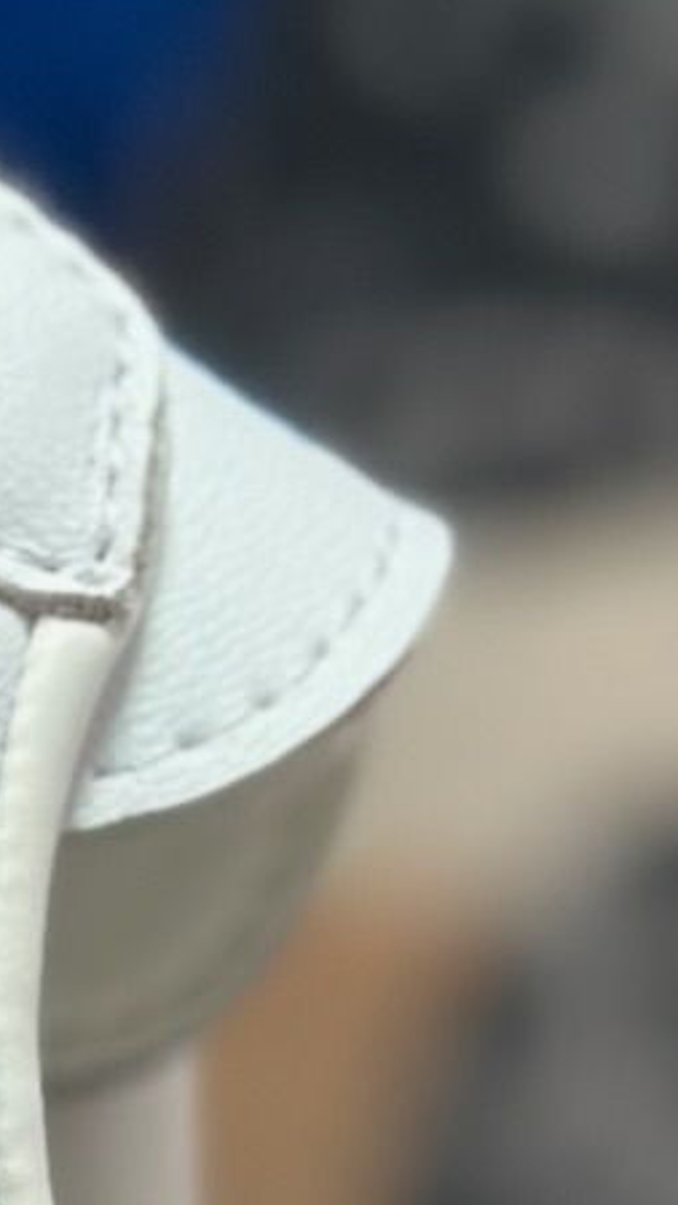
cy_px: 760
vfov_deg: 9.1
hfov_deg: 5.0
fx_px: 7609
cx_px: -742
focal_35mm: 238
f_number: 1.78
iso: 80
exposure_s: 1/990
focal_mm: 6.86
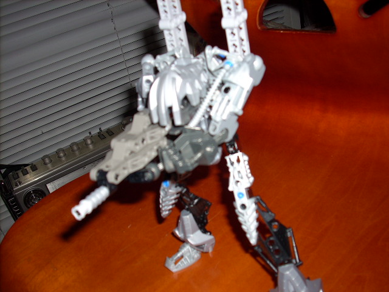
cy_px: 146
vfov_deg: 38.7
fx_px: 416
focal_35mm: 37
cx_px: 194
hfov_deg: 50.1
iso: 64
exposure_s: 1/60
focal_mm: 6.2
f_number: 2.8
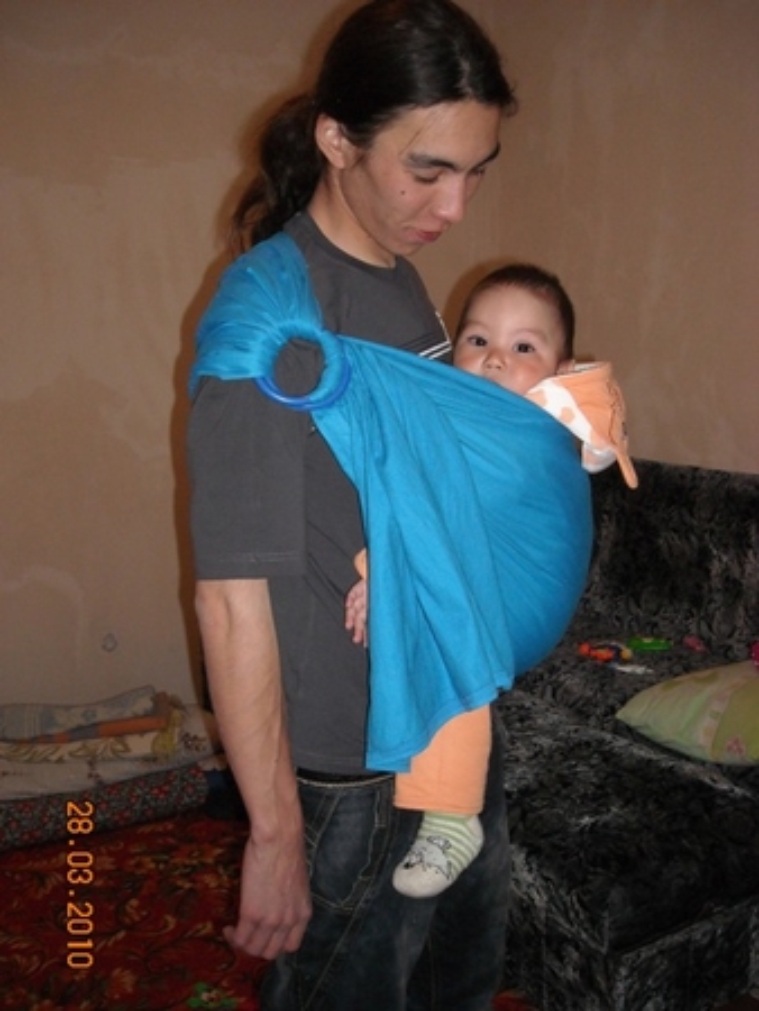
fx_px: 1022
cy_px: 506
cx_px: 380
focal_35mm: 35
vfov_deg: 52.6
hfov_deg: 40.7
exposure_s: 1/60
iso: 200
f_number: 2.8
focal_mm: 5.7
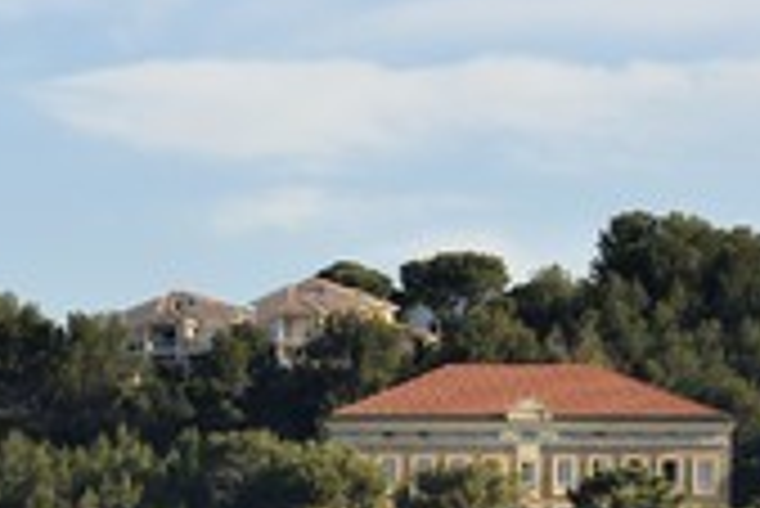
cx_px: 225
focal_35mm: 496
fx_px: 10480
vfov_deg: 2.8
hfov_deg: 4.2
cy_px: 566
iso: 200
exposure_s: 1/400
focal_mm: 200
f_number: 10
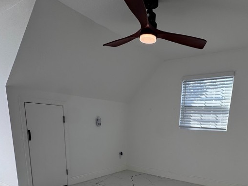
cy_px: 175
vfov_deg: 44.3
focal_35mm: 28
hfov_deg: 63.2
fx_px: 201
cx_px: 141
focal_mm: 2.22
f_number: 2.2
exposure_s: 1/291
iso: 40
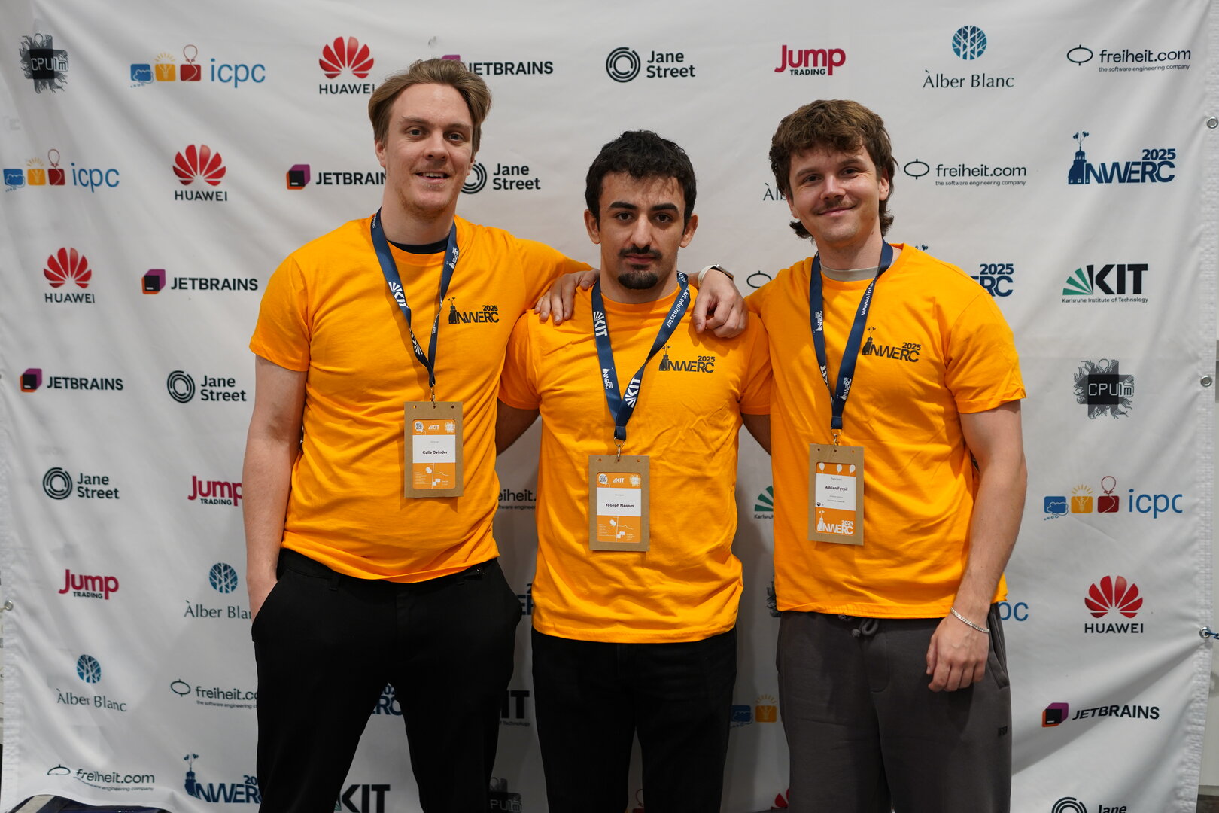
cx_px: 610
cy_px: 406
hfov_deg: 39.6
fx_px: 1693
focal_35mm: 50
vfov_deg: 27.0
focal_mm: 50
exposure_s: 1/125
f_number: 2
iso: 640
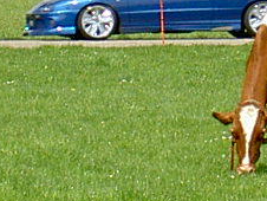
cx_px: 124
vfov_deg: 2.1
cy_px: 8
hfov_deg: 2.7
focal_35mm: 722
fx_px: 5575
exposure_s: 1/320
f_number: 4.9
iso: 50
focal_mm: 16.8
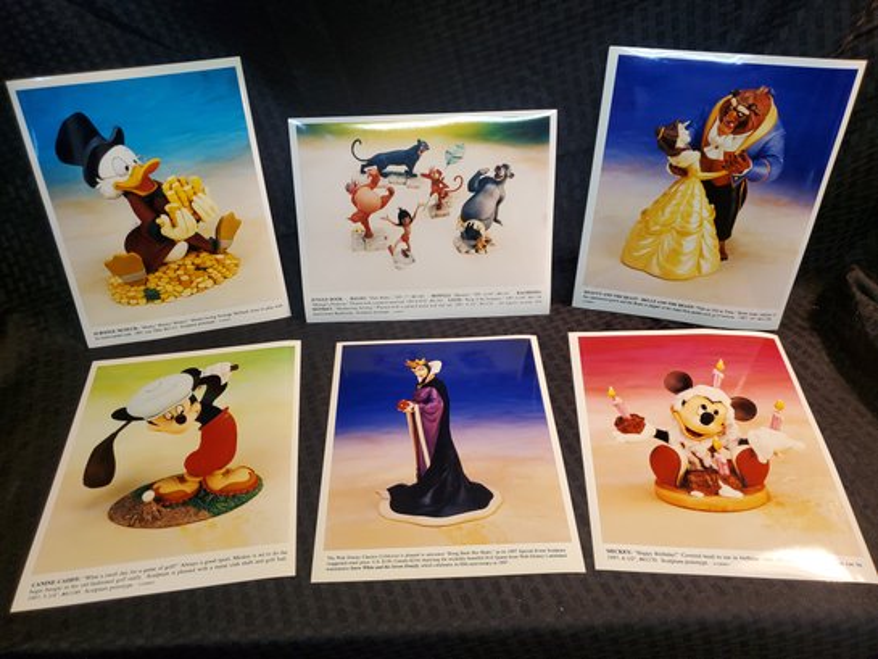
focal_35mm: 26
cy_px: 330
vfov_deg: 53.1
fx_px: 660
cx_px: 439
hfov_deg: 67.3
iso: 160
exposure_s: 1/120
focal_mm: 4.3
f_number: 1.5
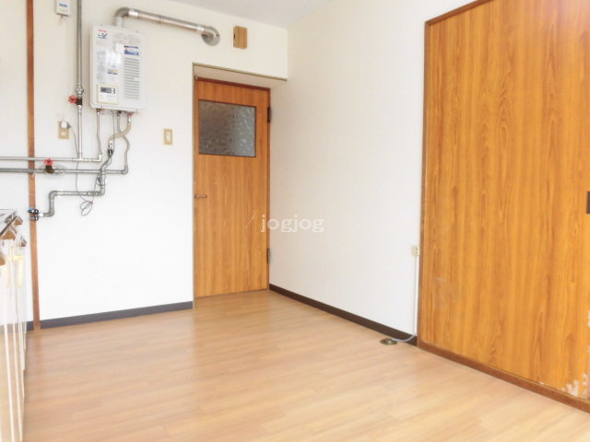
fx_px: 409
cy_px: 221
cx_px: 295
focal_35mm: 24
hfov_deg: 71.6
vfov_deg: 56.8
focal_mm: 4.3
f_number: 3.1
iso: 160
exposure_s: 1/80
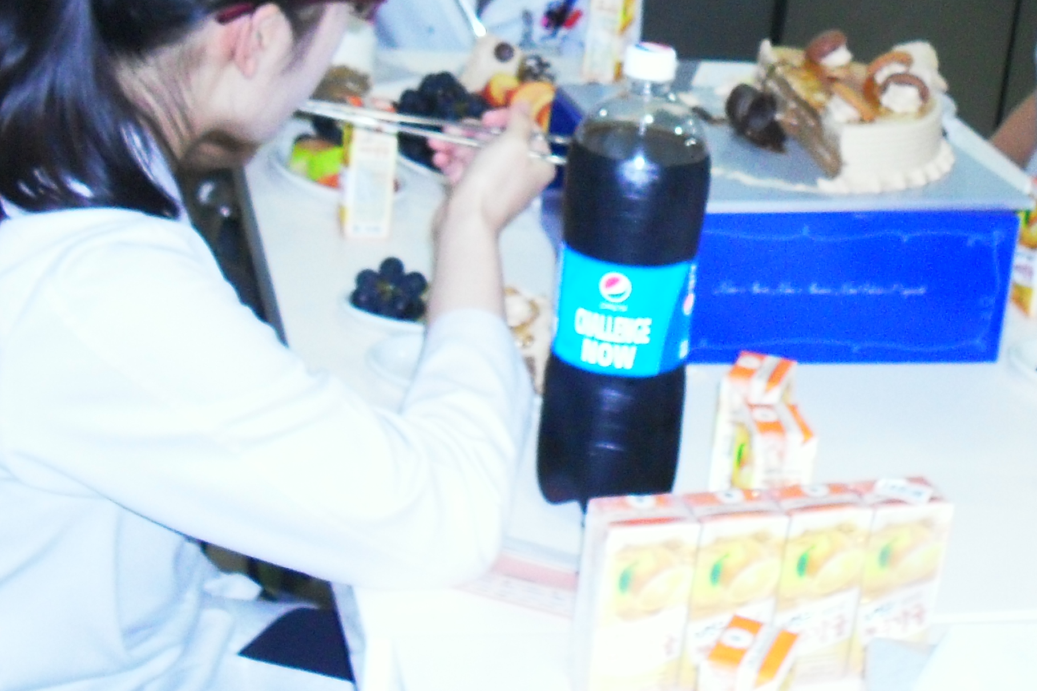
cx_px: 808
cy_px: 6
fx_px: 2045
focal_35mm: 71
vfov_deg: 18.7
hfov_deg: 28.0
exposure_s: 1/45
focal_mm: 6.3
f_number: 2.8
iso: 200
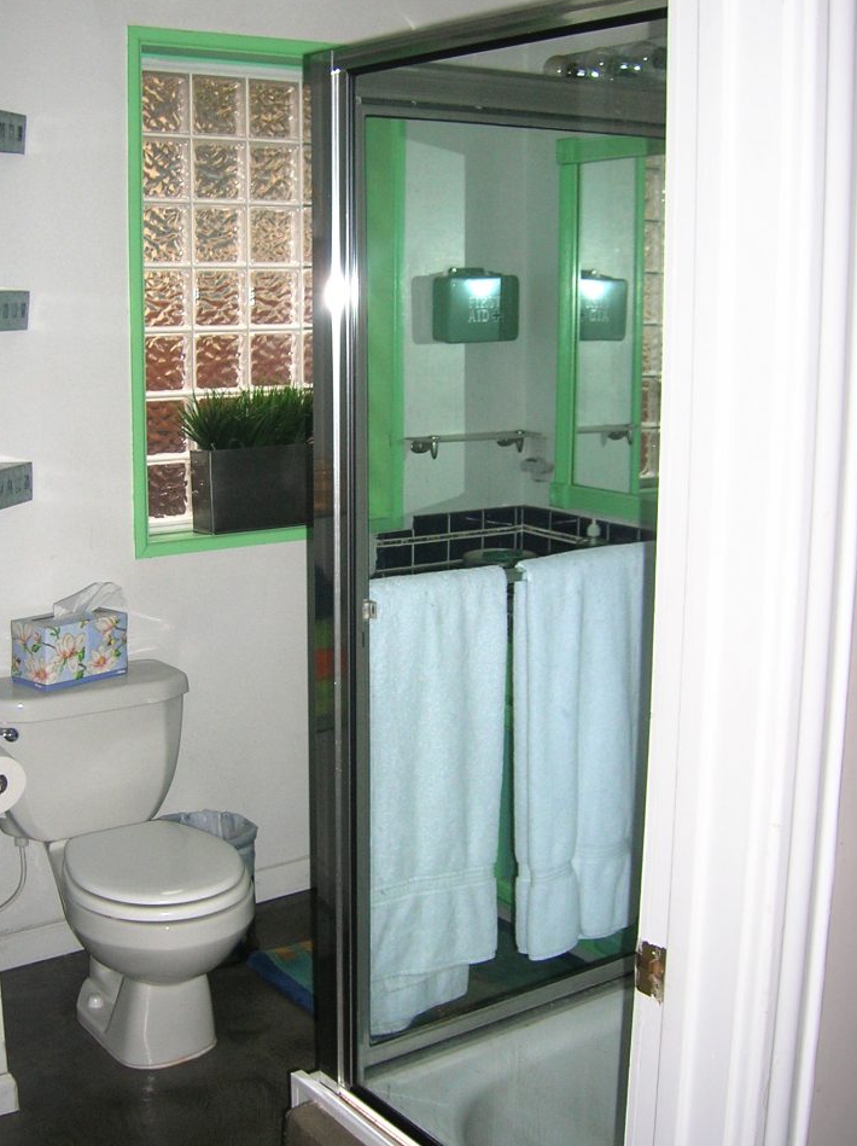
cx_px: 334
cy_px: 557
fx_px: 1422
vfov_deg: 43.9
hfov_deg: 33.4
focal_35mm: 43
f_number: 2.9
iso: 50
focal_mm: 5.7
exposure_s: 1/60
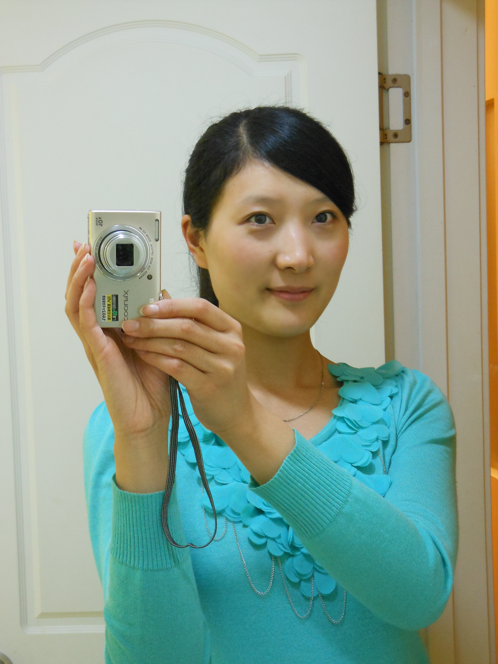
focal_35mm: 57
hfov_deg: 25.7
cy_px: 332
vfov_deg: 33.8
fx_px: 1093
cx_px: 249
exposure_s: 1/8
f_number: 4.1
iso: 400
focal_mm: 10.2
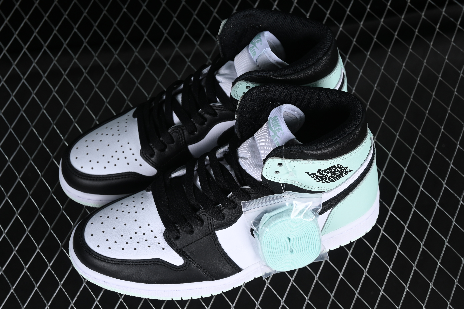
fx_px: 967
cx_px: 232
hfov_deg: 27.0
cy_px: 154
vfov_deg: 18.2
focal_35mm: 75
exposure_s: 1/60
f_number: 7.1
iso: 160
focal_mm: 50
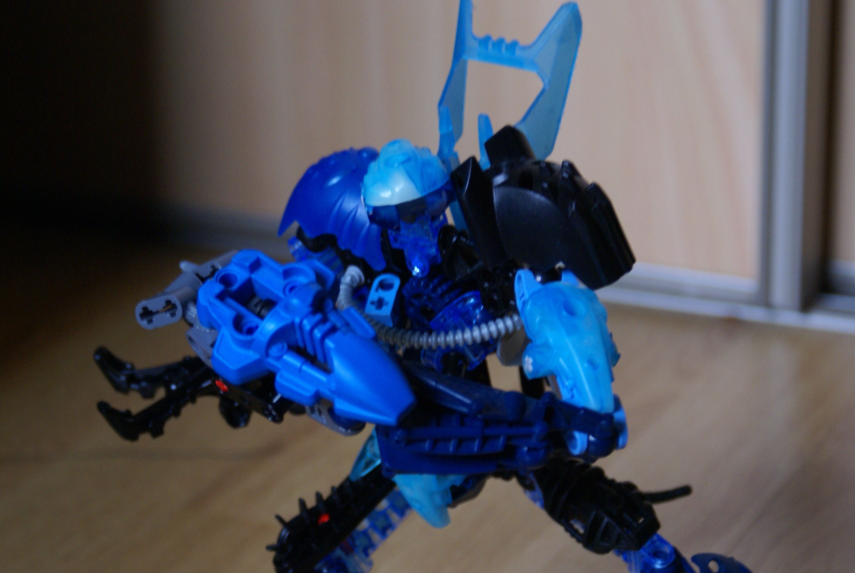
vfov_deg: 11.6
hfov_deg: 17.2
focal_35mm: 119
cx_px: 459
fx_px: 2830
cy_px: 297
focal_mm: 70
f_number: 5.6
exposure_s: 1/10
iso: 400
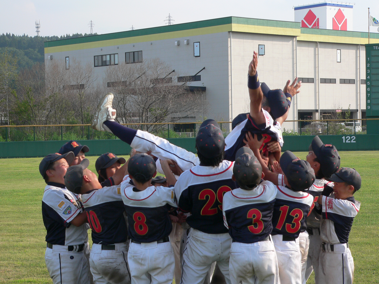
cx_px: 190
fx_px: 931
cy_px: 142
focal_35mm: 85
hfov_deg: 23.0
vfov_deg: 17.4
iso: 80
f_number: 3.3
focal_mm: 14.1
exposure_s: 1/500
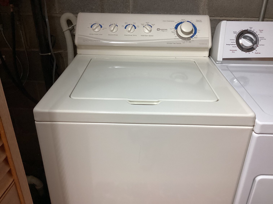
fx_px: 245
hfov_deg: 58.3
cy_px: 102
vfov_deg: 45.4
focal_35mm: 31
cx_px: 136
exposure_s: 1/60
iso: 200
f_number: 2.4
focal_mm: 3.3
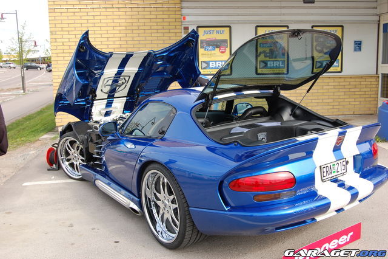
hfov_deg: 49.6
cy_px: 130
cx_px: 194
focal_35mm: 39
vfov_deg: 34.2
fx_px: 420
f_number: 7.1
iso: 200
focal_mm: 26
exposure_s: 1/200
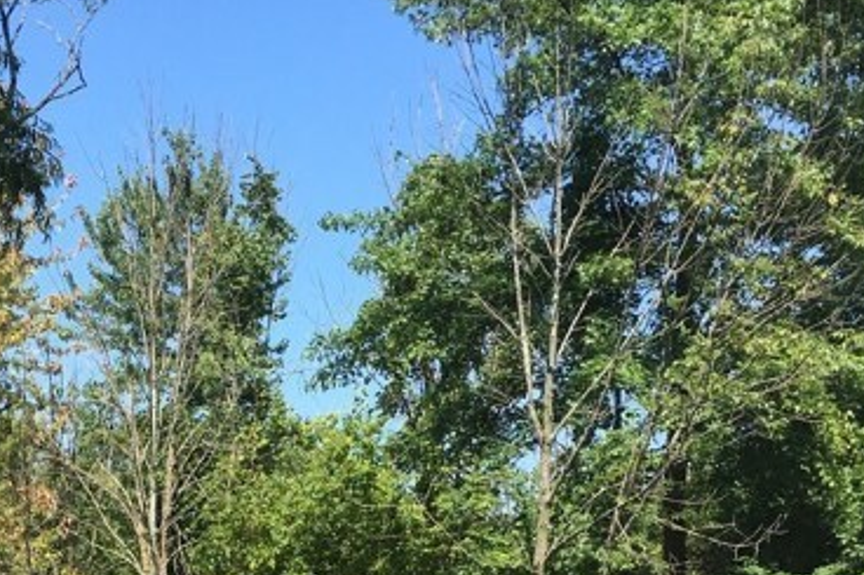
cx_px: 293
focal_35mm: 63
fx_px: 1511
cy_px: 751
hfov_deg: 31.7
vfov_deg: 19.8
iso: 25
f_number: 2.2
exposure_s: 1/761
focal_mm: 4.15
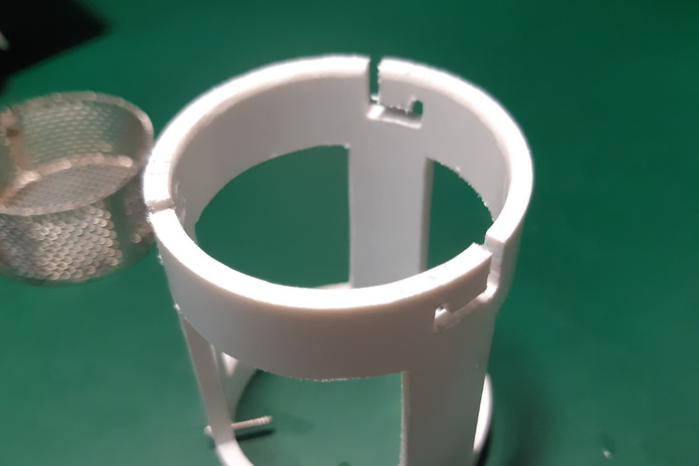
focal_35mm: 37
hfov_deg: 51.9
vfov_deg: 35.8
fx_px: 718
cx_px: 347
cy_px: 283
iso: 200
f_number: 1.7
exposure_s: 1/60
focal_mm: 3.93
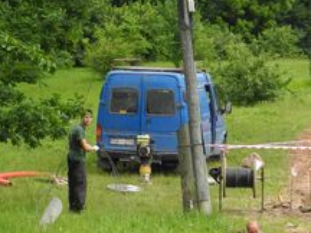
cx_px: 370
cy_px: 243
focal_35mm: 227
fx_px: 2039
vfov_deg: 6.5
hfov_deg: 8.6
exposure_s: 1/500
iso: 100
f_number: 4
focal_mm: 14.5
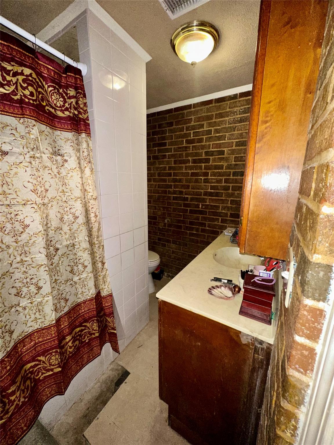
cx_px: 167
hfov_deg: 85.7
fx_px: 180
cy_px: 222
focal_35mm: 14
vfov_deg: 102.1
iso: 200
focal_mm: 2.22
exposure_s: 1/30
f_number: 2.2
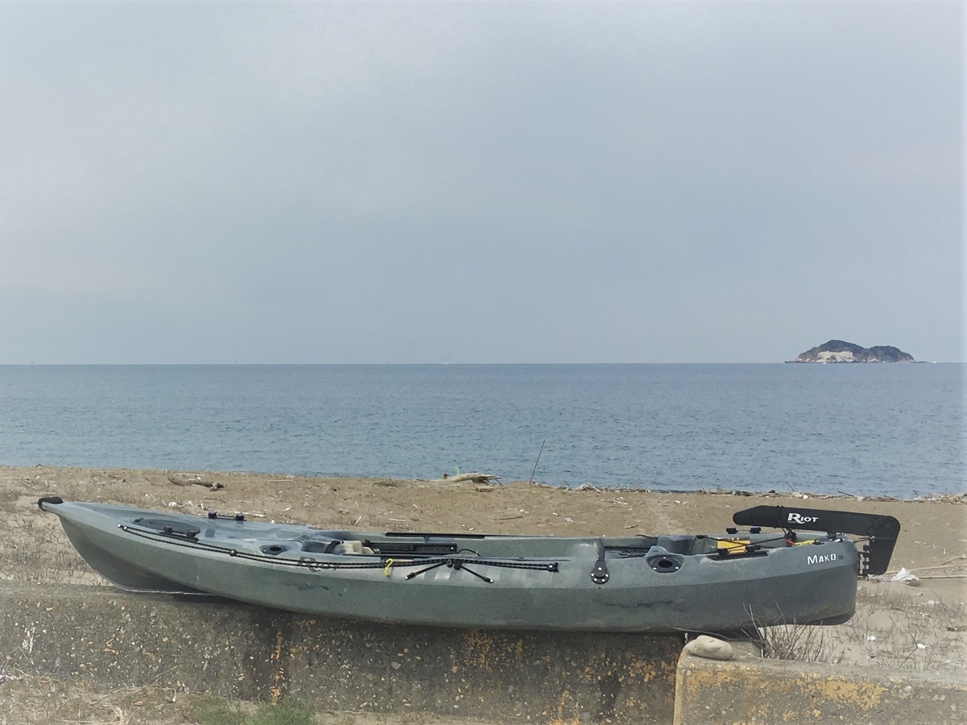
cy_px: 362
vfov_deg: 48.2
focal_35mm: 29
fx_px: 810
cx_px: 484
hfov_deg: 61.7
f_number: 2.2
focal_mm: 4.15
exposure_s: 1/2079
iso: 25
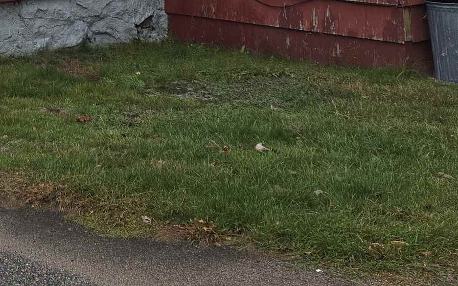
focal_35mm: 80
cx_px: -101
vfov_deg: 14.6
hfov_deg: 23.5
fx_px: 999
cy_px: -203
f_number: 1.7
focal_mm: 6.3
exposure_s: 1/60
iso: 20
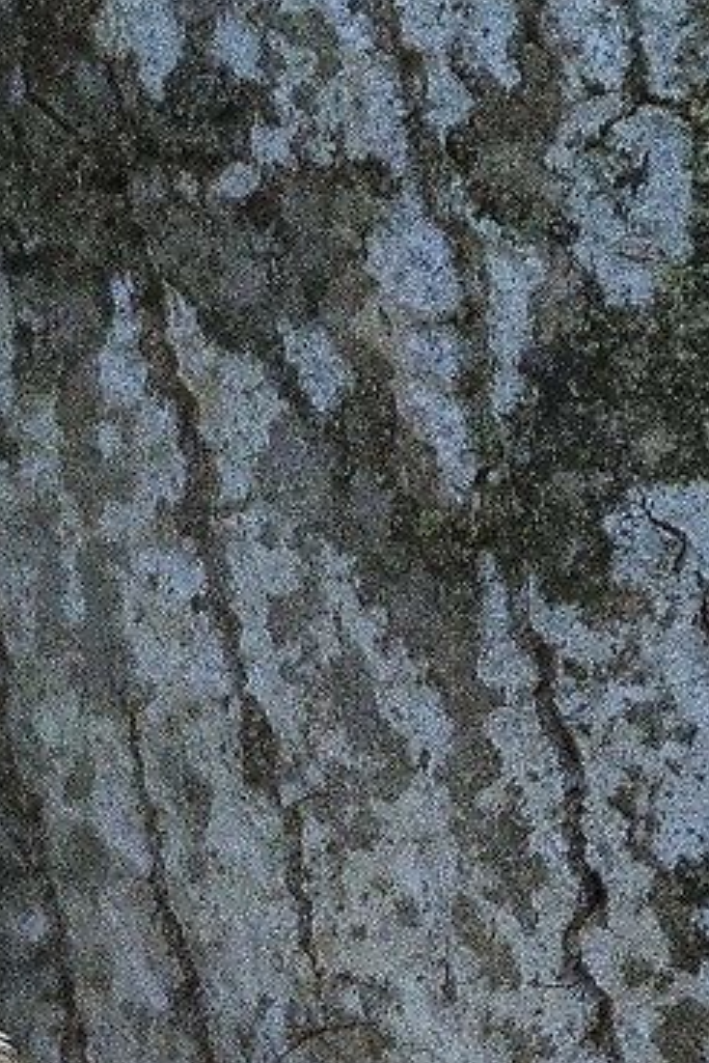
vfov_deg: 0.4
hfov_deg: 0.2
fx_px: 173498
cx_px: -396
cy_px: 1361
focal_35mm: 5879
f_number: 6.3
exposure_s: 1/800
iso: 1600
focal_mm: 600
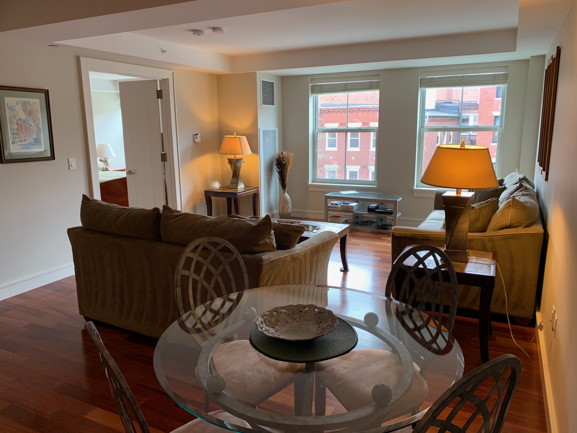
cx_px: 288
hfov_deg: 67.3
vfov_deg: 53.1
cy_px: 216
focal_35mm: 26
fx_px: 433
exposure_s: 1/60
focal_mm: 4.25
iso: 64
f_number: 1.8
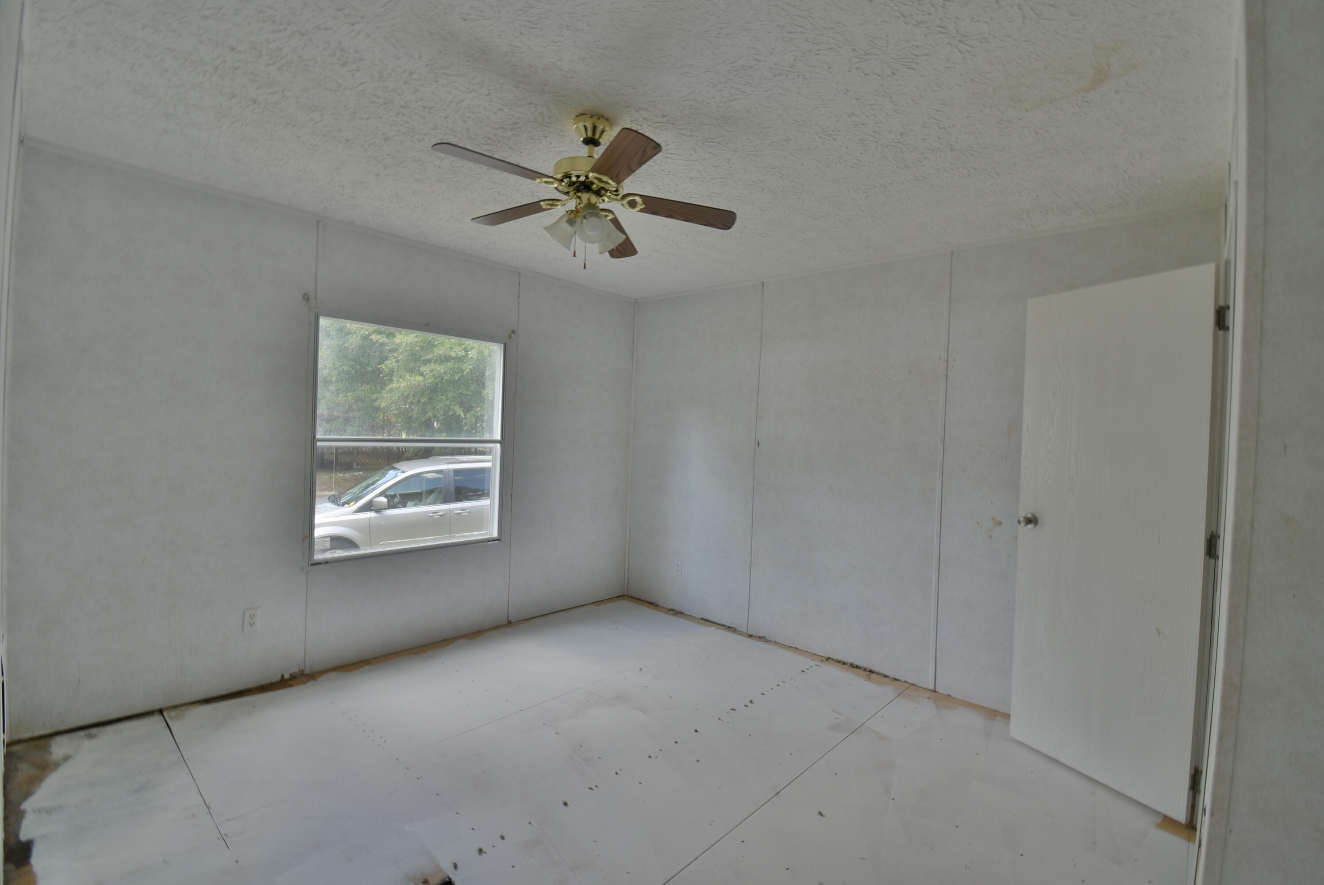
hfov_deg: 100.3
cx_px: 662
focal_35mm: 15
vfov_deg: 77.4
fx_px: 552
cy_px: 442
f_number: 11
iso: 100
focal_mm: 10
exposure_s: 1/8
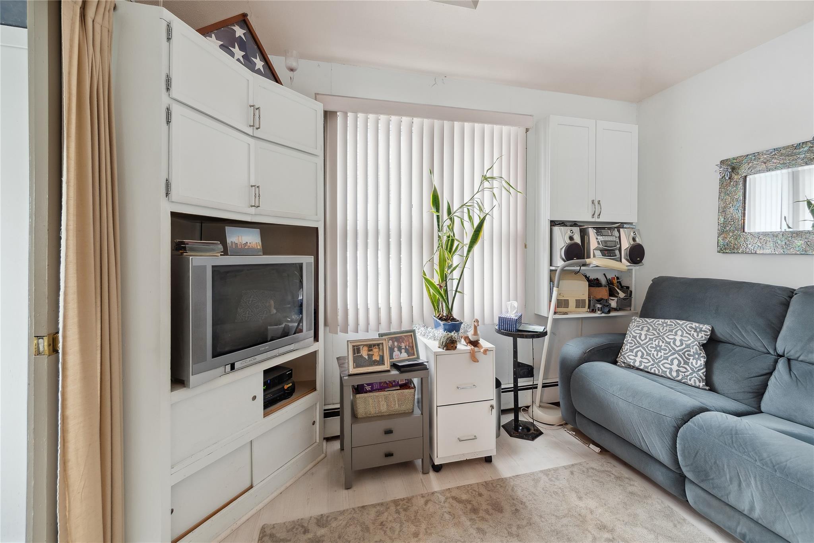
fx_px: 288
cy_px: 272
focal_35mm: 13
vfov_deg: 86.5
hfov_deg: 109.4
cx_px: 407
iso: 100
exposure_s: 1/2
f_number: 8
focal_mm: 8.5
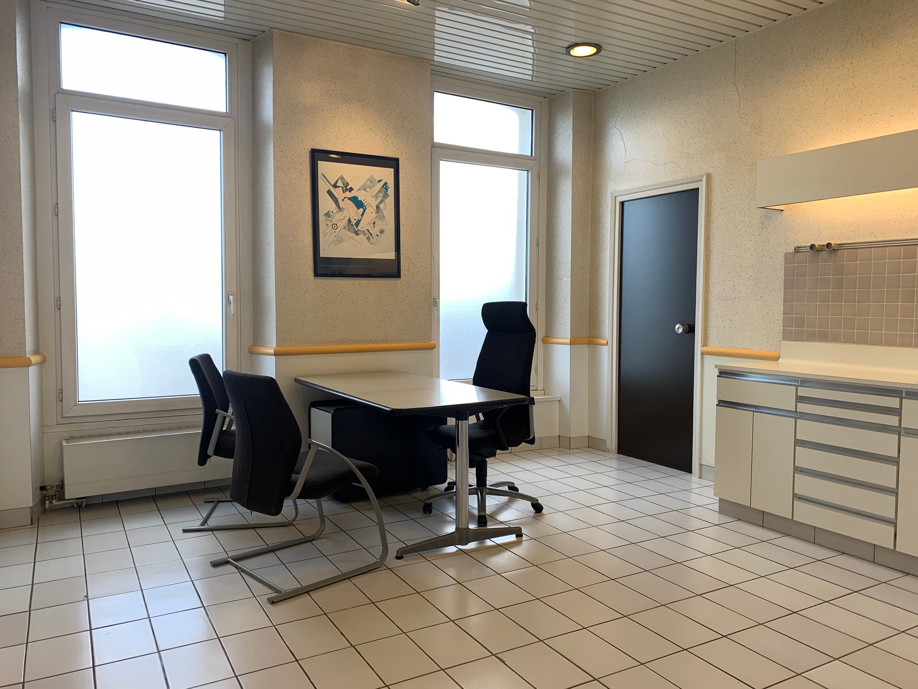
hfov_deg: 67.3
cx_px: 459
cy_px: 344
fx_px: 690
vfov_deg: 53.1
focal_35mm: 26
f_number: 1.8
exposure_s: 1/100
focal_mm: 4.25
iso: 25
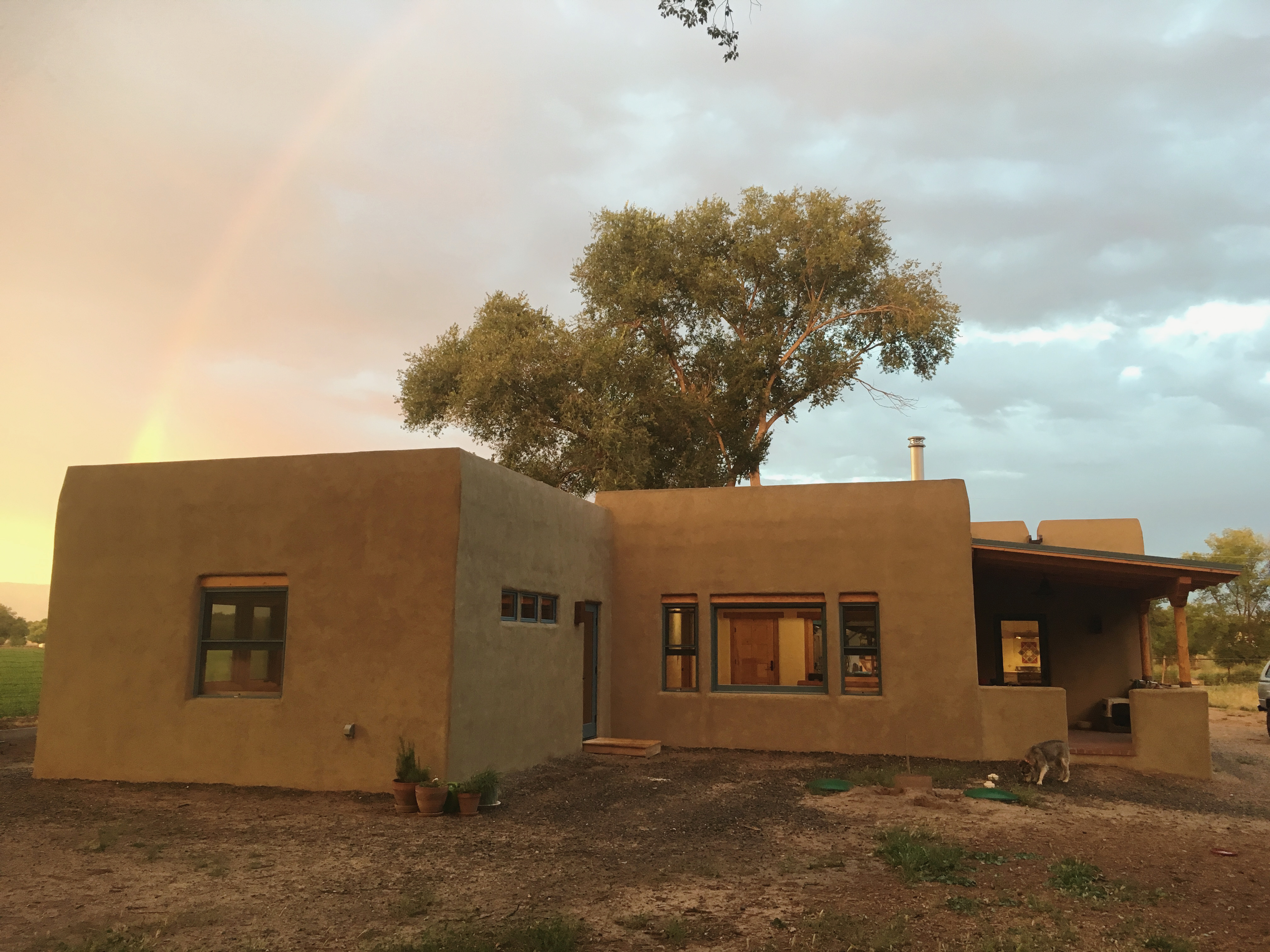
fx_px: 1064
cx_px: 635
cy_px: 476
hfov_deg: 61.7
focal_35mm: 29
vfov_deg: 48.2
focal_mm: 4.15
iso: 64
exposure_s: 1/30
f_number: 2.2
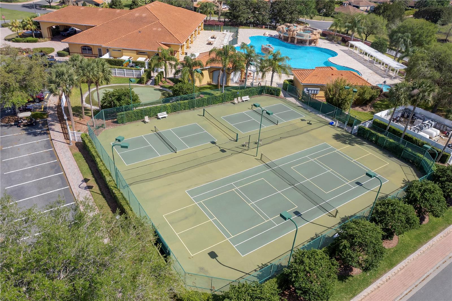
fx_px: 276
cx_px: 226
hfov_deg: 78.6
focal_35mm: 22
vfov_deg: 57.2
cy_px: 150
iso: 120
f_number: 2.8
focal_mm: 8.38
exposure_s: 1/1600
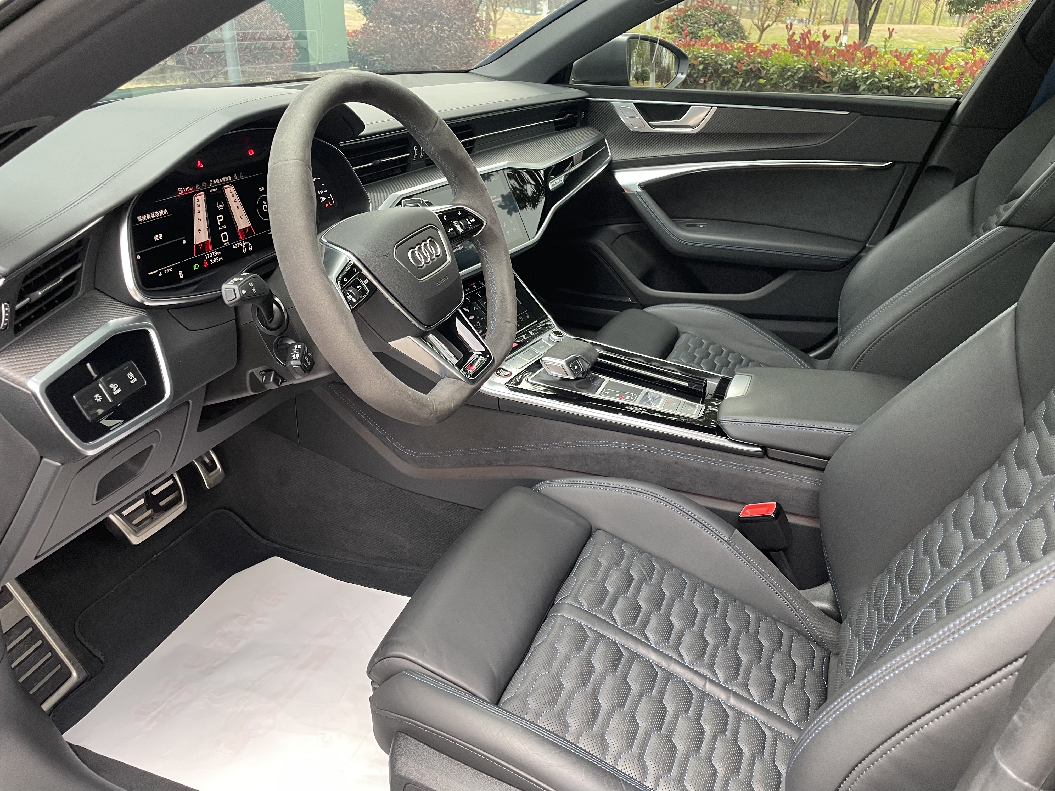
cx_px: 528
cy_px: 396
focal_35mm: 26
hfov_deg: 67.3
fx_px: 792
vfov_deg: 53.1
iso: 200
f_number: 1.6
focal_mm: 4.2
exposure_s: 1/60
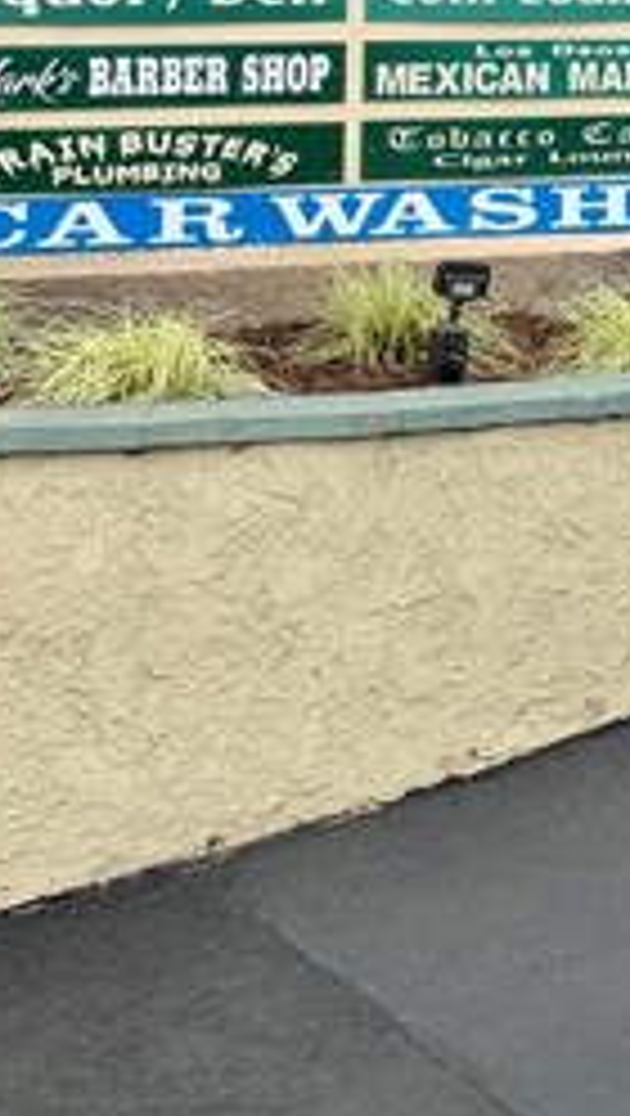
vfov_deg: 26.3
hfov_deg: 16.2
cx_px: 657
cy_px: -166
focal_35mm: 73
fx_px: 2162
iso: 25
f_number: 1.8
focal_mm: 4.25
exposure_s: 1/1111
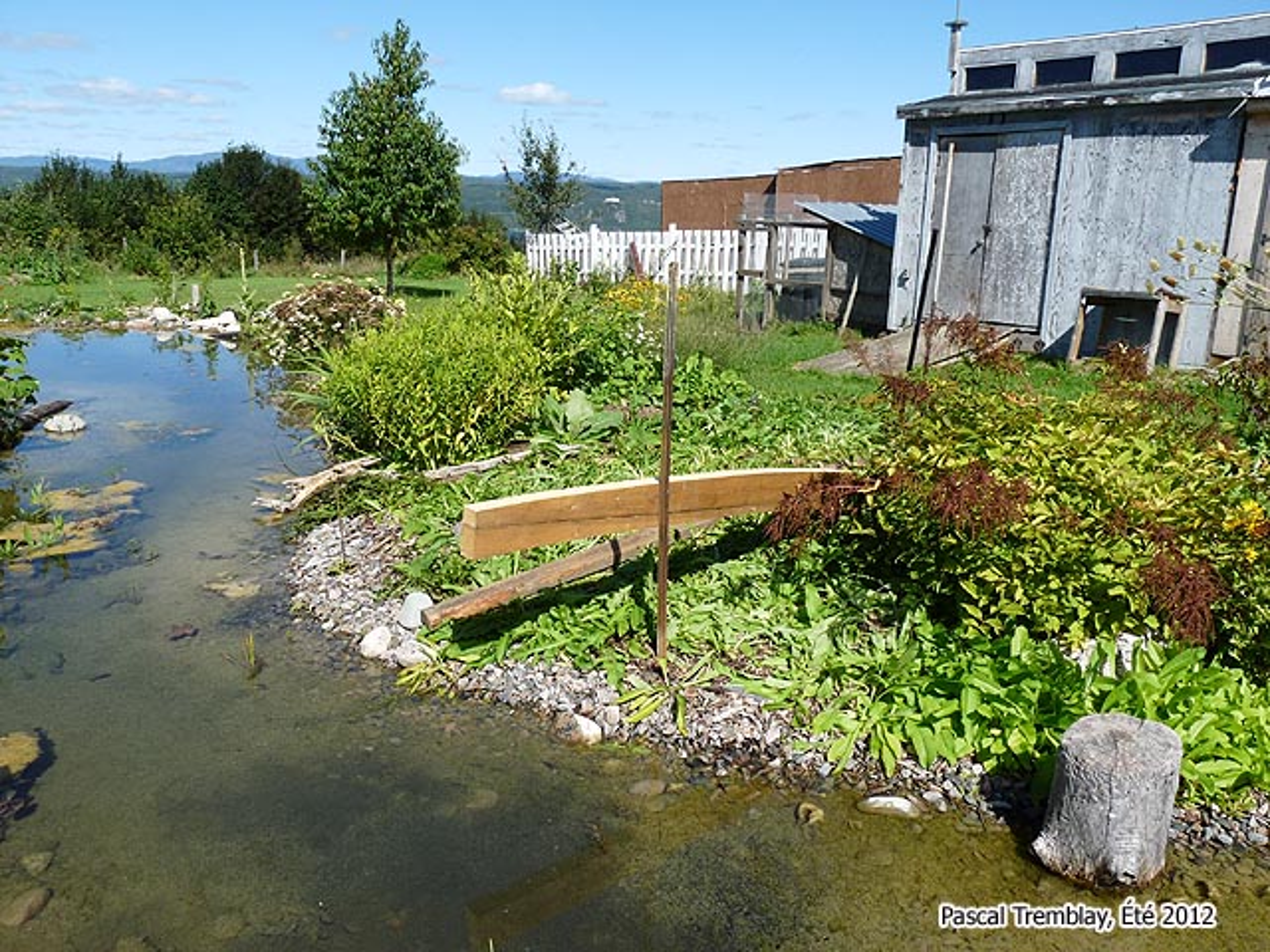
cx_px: 635
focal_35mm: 27
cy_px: 476
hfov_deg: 65.3
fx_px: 991
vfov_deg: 51.4
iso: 100
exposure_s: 1/400
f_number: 5.6
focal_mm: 4.8
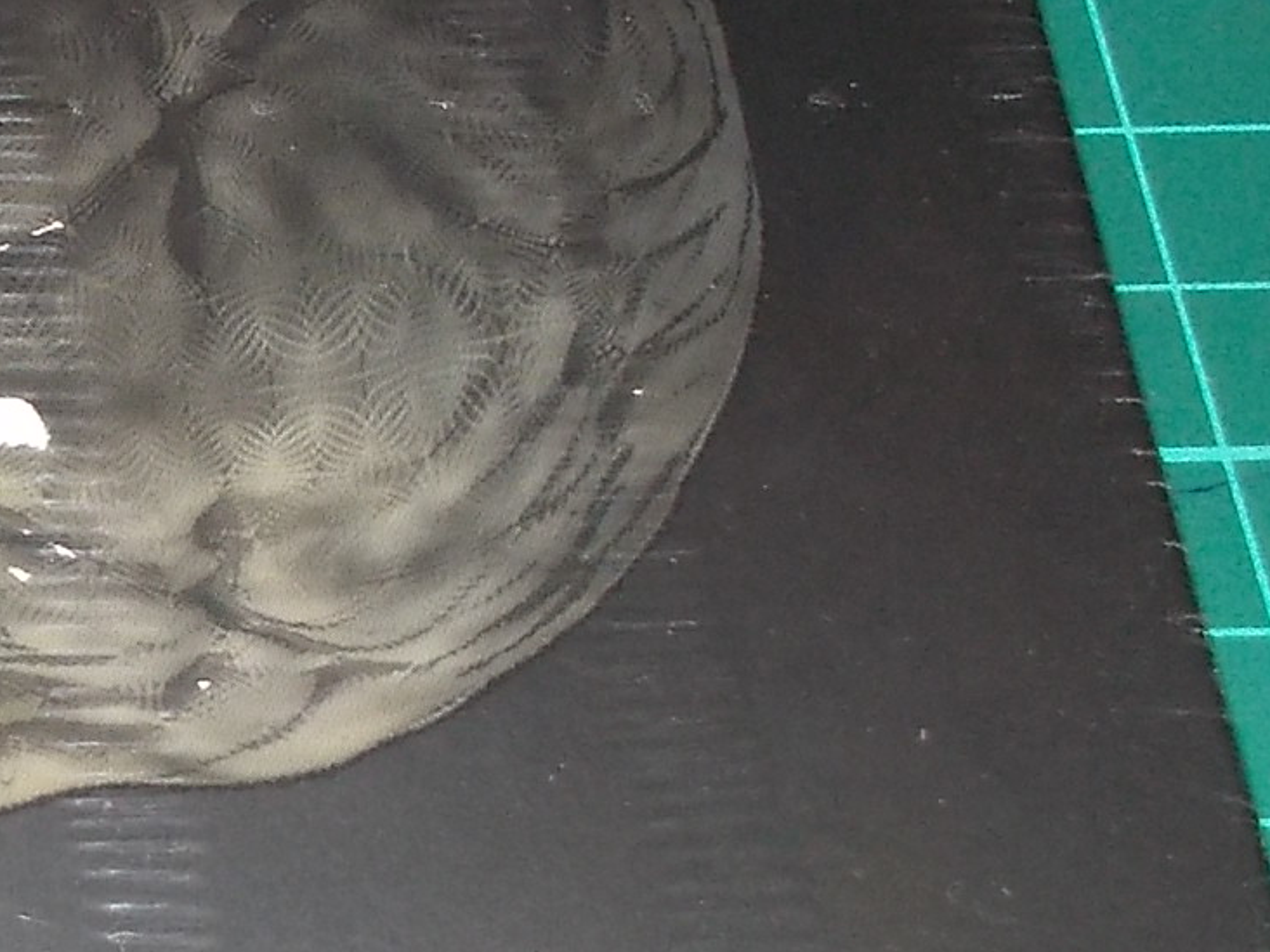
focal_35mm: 90
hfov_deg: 20.5
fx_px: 3302
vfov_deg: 16.4
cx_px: -227
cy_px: 614
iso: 200
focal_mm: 4.1
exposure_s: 1/30
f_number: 3.3
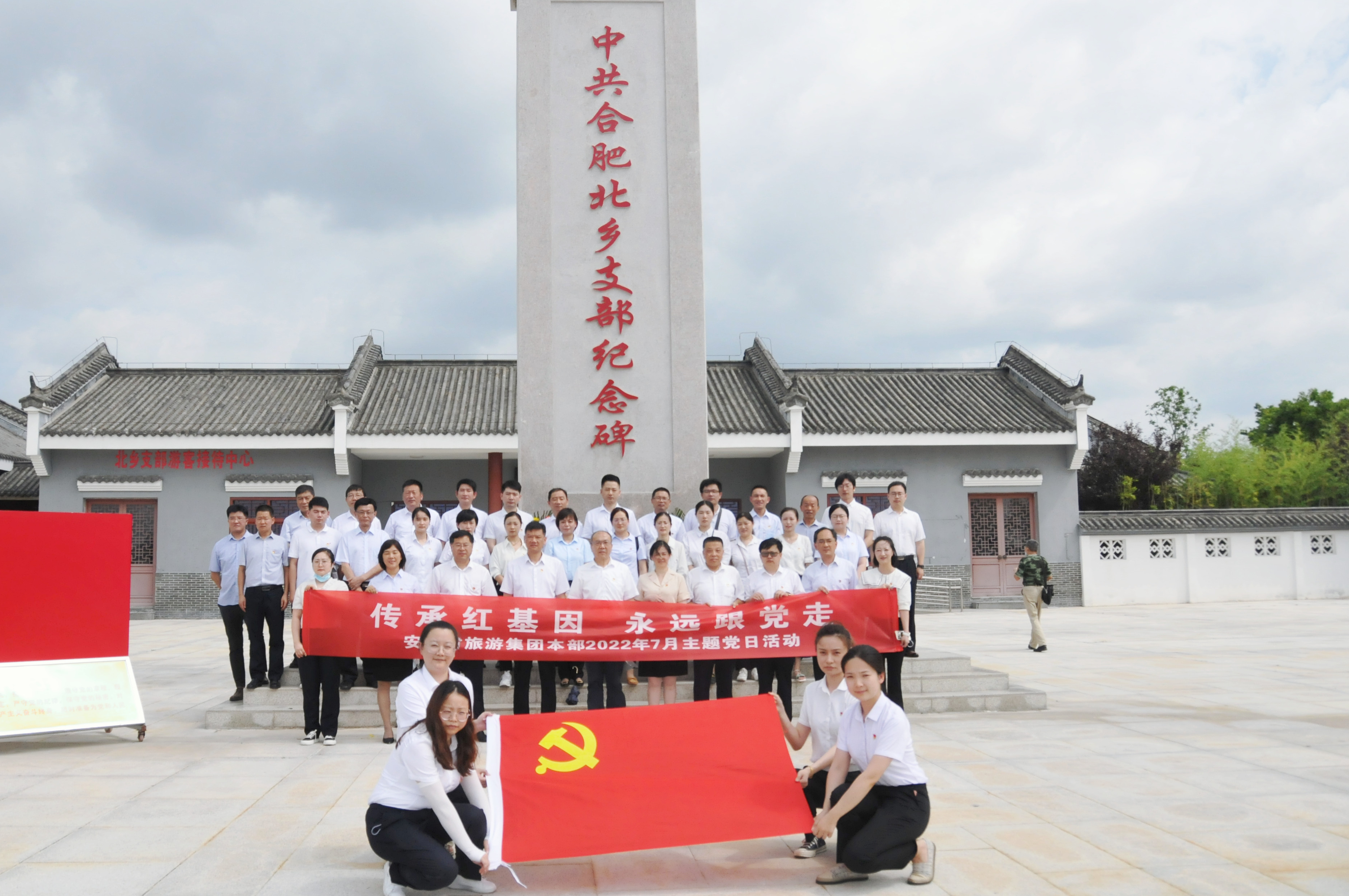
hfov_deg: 60.3
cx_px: 626
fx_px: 1160
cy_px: 399
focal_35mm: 31
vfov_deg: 42.2
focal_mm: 18
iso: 800
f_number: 4.5
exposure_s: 1/8000
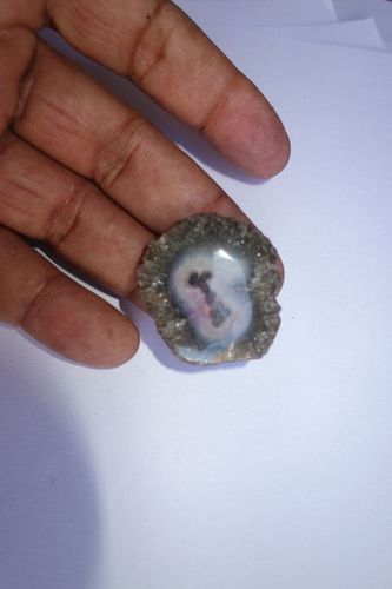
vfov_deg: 65.5
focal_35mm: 28
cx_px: 196
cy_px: 294
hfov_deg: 46.4
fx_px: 458
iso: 125
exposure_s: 1/100
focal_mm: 10.4
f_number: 3.2
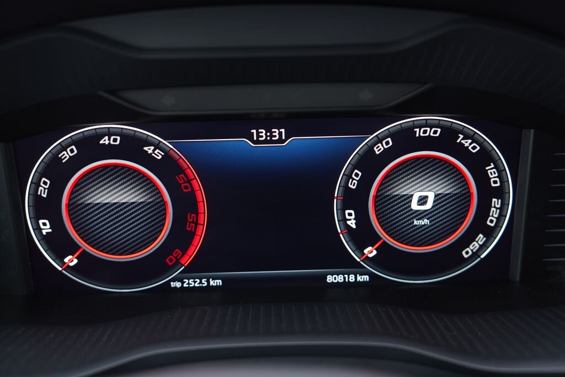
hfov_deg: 43.6
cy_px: 188
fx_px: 706
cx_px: 282
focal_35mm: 45
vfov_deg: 29.9
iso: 400
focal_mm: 45
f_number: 2.8
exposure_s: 1/50
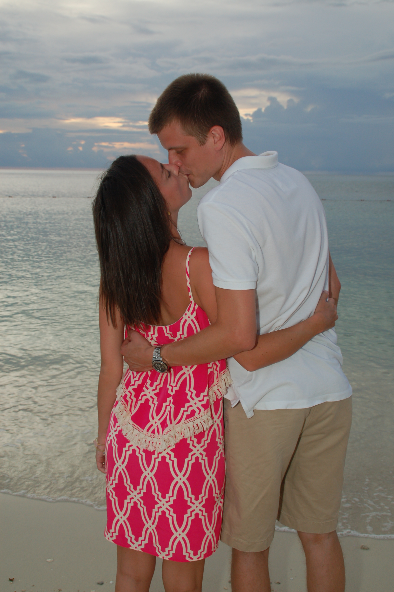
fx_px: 691
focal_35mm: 42
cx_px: 197
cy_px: 296
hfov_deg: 31.8
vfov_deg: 46.4
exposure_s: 1/250
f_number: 9
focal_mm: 28
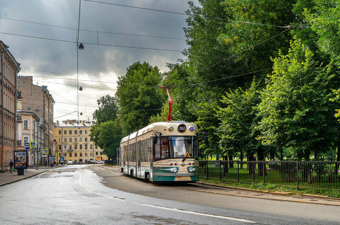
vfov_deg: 25.9
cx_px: 170
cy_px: 112
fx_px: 490
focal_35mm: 52
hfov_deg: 38.2
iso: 80
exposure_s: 1/500
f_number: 6.3
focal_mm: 52
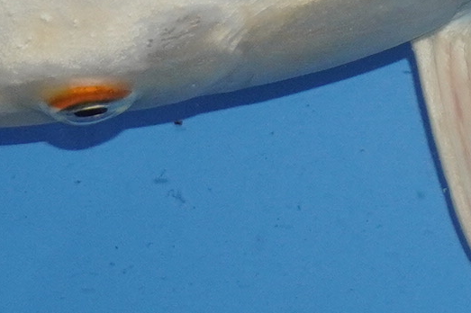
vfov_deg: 4.9
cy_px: -364
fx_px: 3609
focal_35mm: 276
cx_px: 1061
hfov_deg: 7.1
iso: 800
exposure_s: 1/160
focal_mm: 32
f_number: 4.5
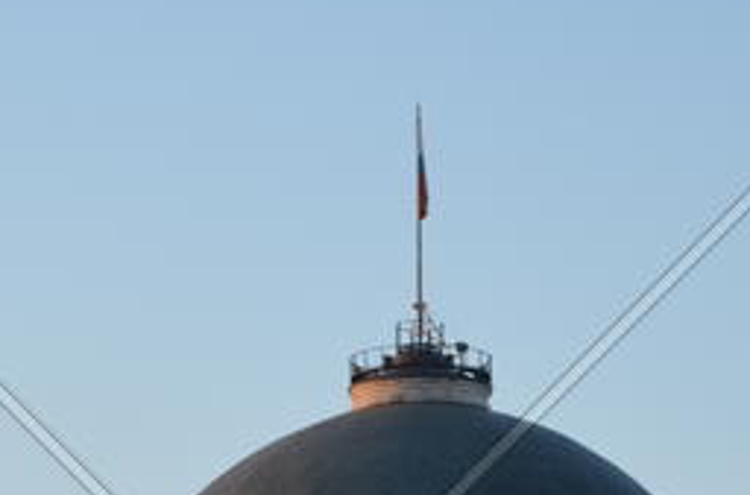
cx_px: 275
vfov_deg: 4.8
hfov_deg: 7.3
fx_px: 5872
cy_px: 671
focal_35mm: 283
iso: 200
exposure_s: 1/160
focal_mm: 55
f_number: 6.3
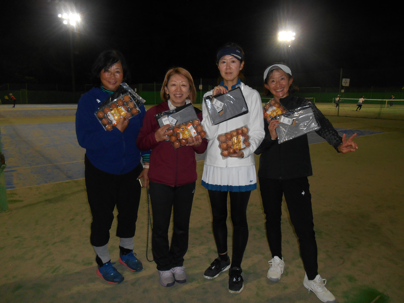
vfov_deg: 53.1
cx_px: 202
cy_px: 152
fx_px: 303
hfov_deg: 67.3
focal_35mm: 26
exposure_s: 1/25
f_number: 3.4
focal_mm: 4.7
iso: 220
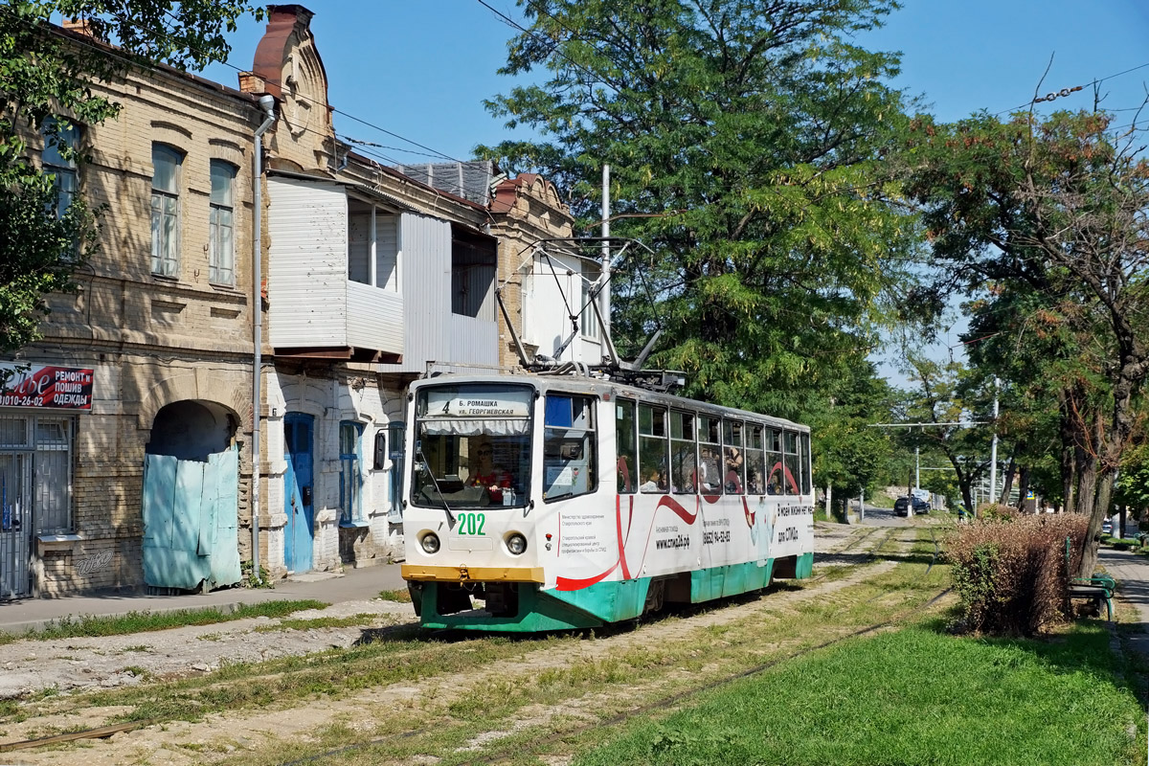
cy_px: 383
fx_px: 1675
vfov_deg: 25.8
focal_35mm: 52
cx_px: 574
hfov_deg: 37.9
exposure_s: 1/800
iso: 200
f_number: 8
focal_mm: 35
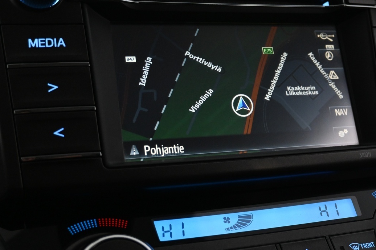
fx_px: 637
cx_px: 226
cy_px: 93
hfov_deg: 32.8
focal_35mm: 61
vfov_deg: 22.2
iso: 1800
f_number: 4.5
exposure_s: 1/40
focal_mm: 26
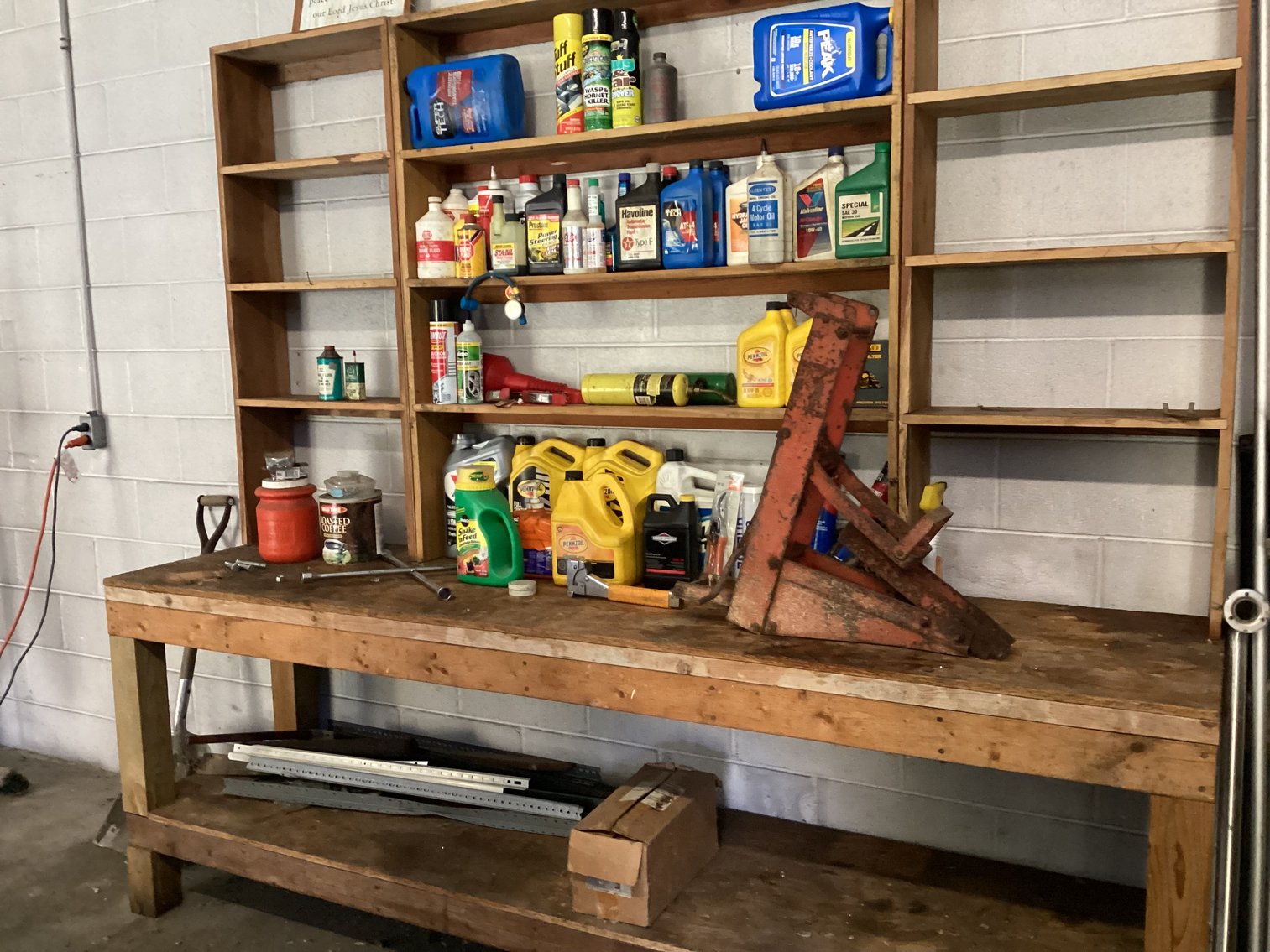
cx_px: 635
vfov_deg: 45.4
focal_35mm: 31
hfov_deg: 58.3
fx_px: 1137
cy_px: 476
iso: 400
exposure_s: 1/40
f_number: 2.4
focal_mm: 3.3
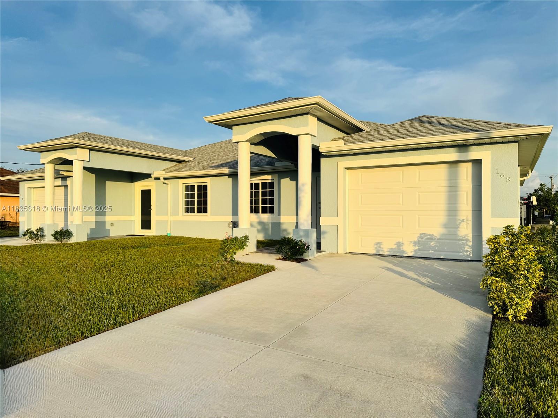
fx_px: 387
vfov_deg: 56.8
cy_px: 209
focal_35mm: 24
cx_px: 279
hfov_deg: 71.6
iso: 80
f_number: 1.78
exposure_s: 1/3247
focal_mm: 6.76
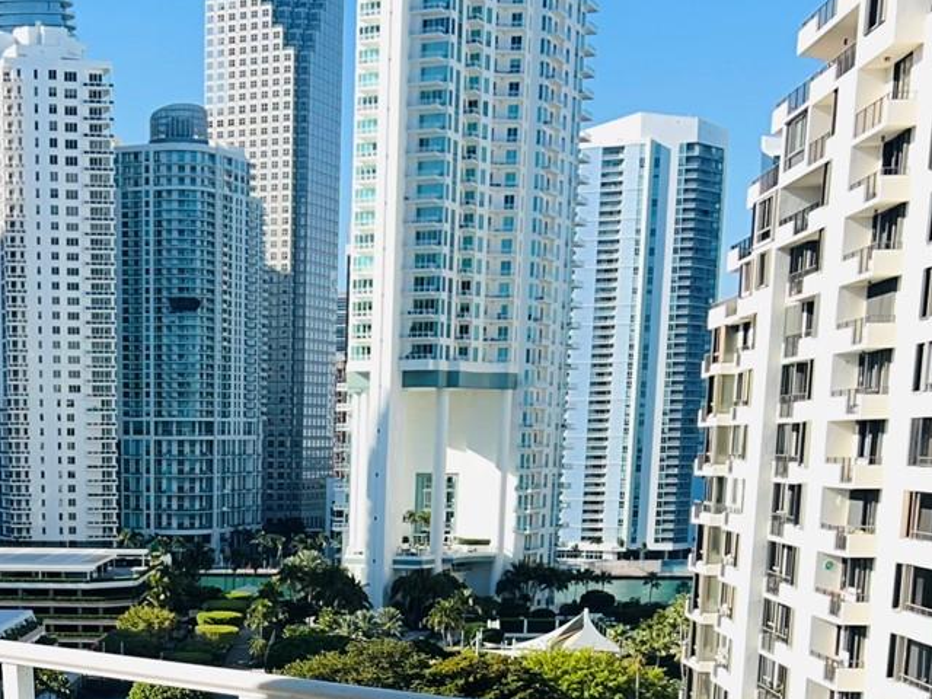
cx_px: 175
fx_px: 1750
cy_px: 816
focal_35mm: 65
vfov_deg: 21.2
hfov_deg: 29.1
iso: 50
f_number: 1.5
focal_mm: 5.7
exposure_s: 1/3704
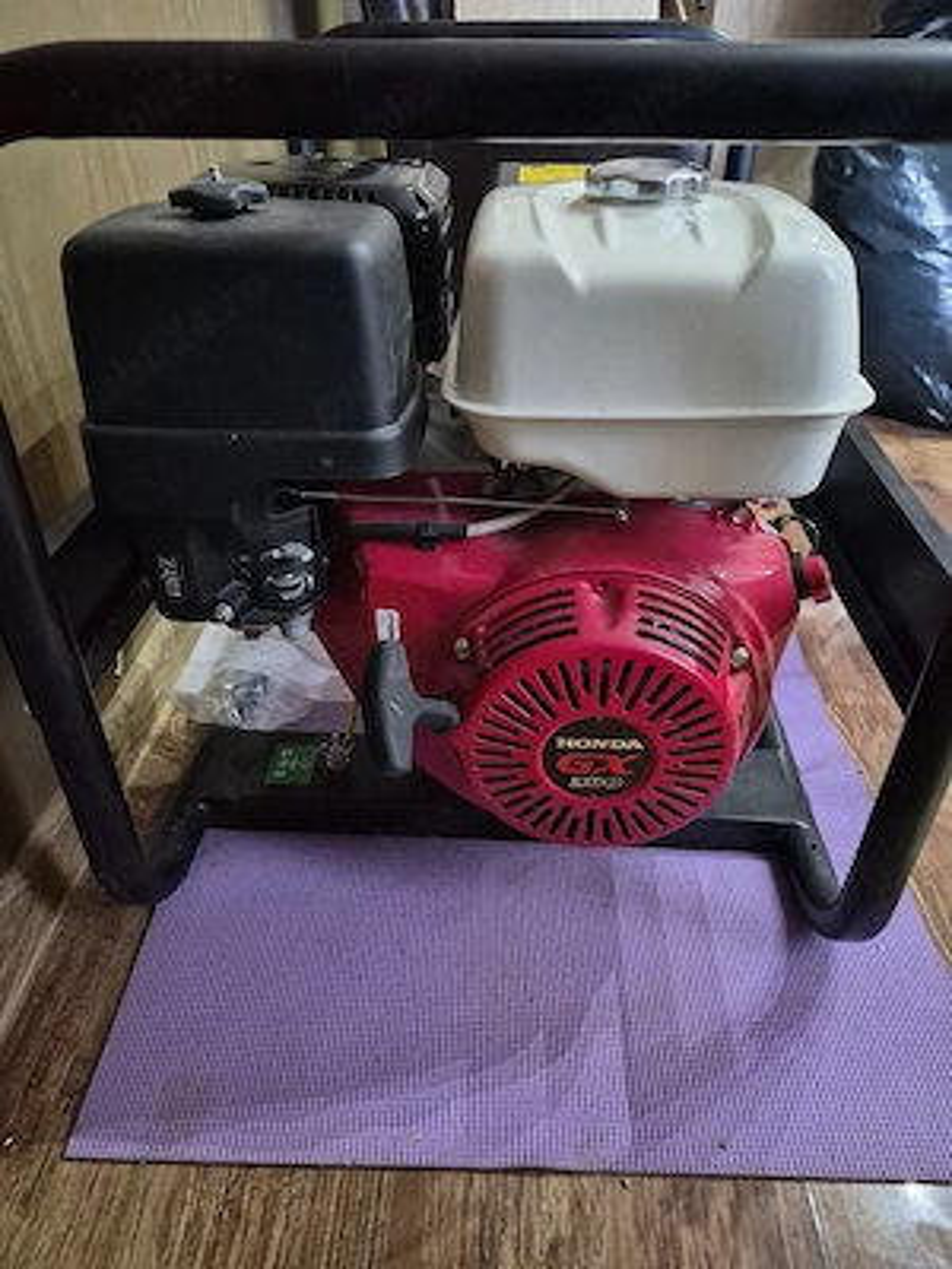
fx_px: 843
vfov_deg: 73.9
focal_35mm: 23
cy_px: 634
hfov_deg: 58.9
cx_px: 476
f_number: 1.8
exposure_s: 1/33
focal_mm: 5.4
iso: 1600
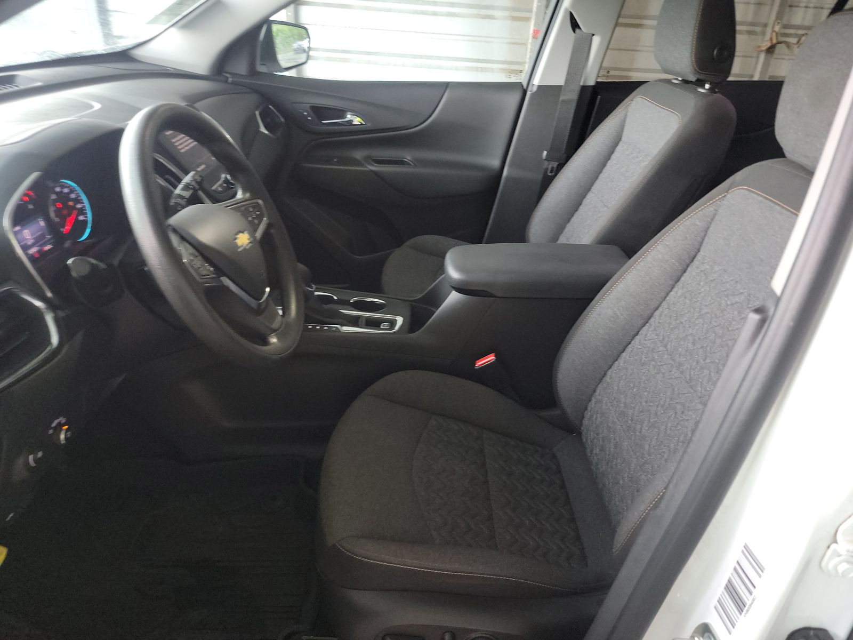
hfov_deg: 71.6
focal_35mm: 24
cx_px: 426
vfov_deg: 56.8
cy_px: 320
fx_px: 591
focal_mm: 6.7
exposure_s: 1/59
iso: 1056
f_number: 1.8
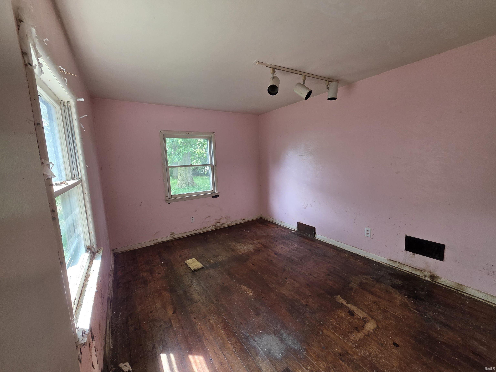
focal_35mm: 13
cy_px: 186
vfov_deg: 89.9
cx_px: 248
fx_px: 186
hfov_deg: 106.2
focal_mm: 2.2
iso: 100
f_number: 1.9
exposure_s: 1/120
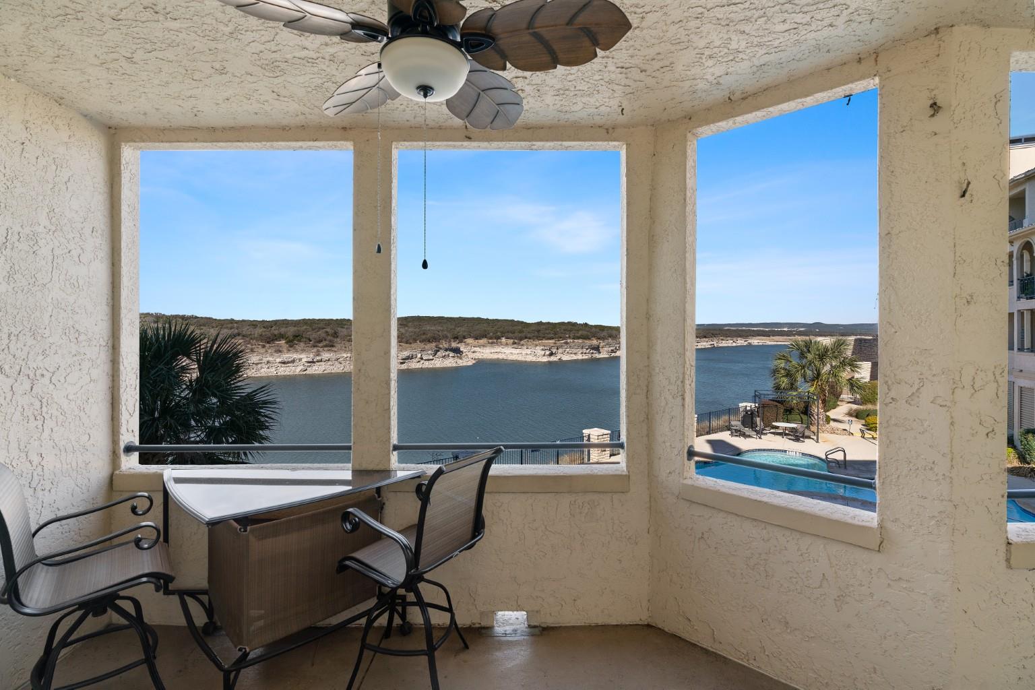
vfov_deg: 73.7
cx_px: 518
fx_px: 460
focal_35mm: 16
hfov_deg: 96.7
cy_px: 345
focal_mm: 16
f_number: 8
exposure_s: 1/30
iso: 250
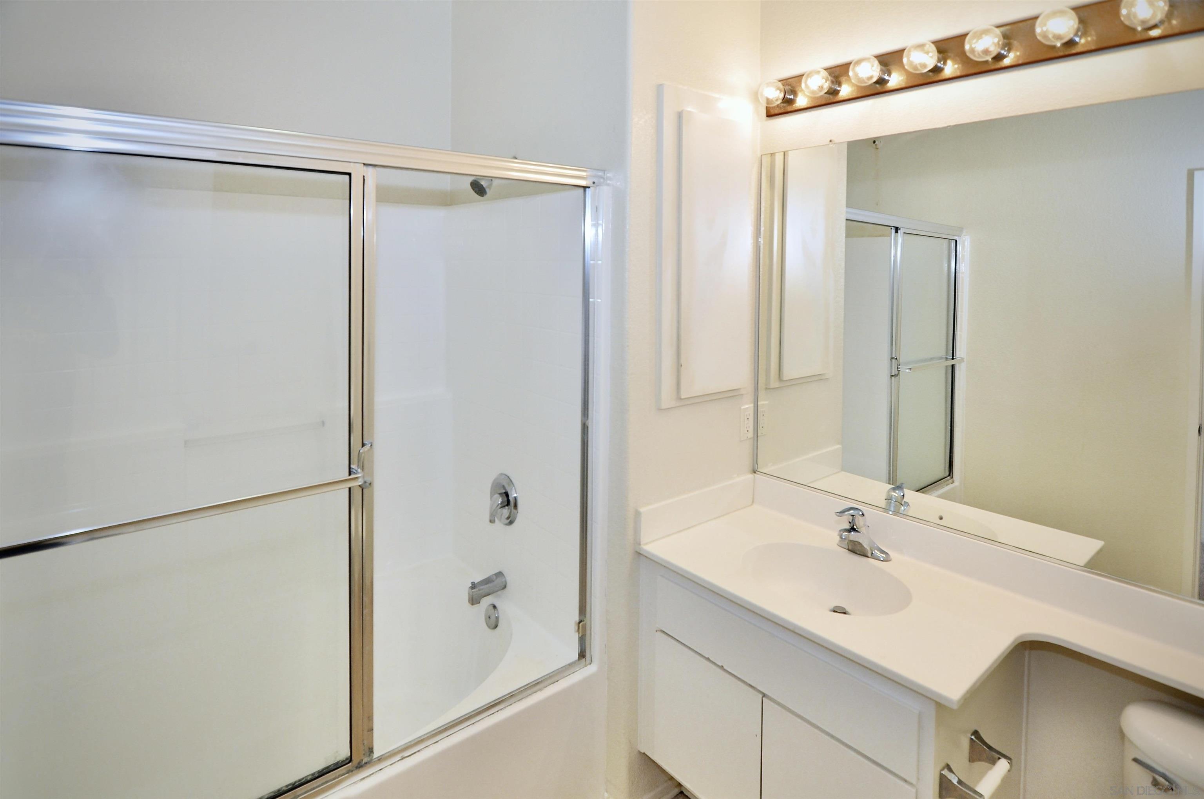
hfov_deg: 95.1
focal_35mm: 16
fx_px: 551
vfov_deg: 71.9
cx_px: 602
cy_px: 400
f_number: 4
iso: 400
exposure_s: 1/60
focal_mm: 11
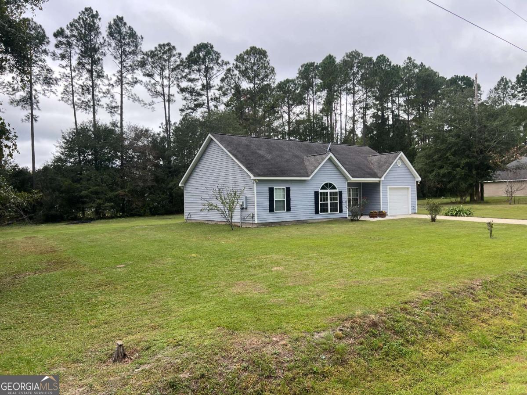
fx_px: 396
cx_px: 264
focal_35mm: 26
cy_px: 198
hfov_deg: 67.3
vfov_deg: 53.1
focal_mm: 5.7
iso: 50
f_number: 1.5
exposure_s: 1/873
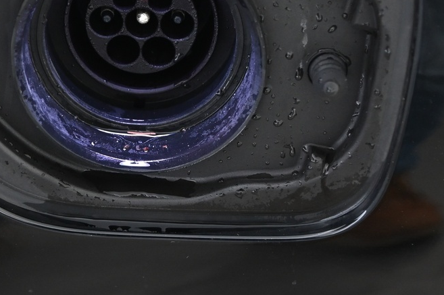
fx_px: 2132
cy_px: 153
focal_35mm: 173
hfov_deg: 11.9
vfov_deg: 7.9
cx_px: 151
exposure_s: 1/20
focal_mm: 70
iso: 2000
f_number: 4
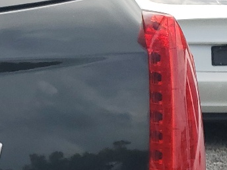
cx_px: -222
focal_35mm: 121
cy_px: 177
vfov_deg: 12.1
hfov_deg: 13.9
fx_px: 793
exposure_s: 1/2000
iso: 50
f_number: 1.5
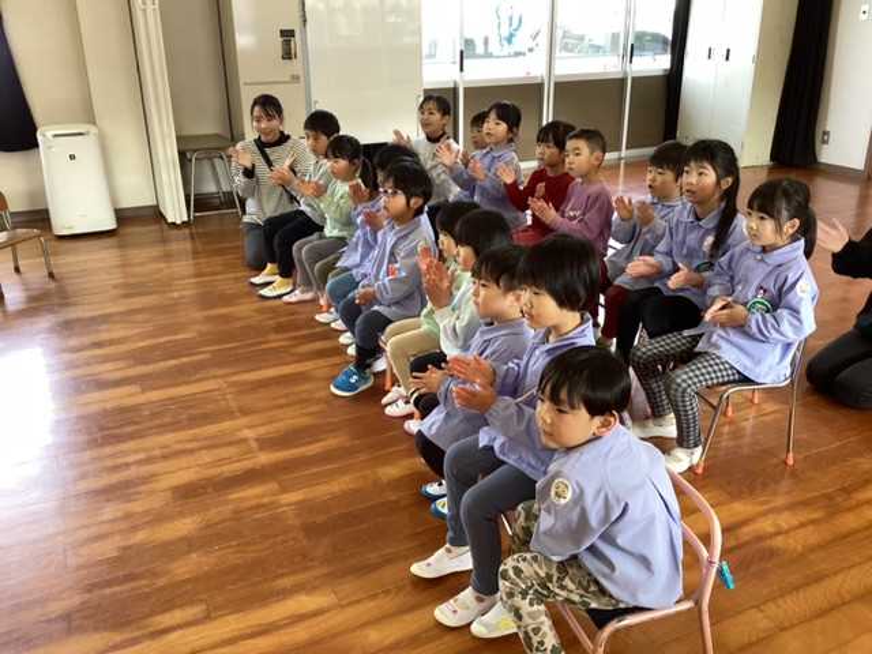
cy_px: 327
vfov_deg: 45.4
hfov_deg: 58.4
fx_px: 781
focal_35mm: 31
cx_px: 436
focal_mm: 3.3
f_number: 2.4
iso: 80
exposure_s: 1/60
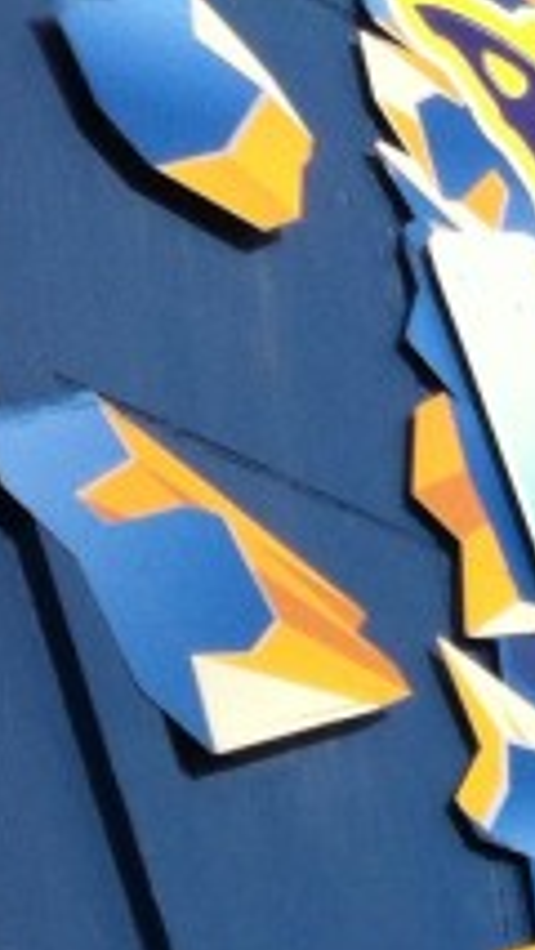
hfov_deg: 5.7
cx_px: 2162
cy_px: 1702
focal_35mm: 183
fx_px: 4610
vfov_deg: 11.0
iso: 80
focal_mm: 3.85
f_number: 2.8
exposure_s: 1/1885
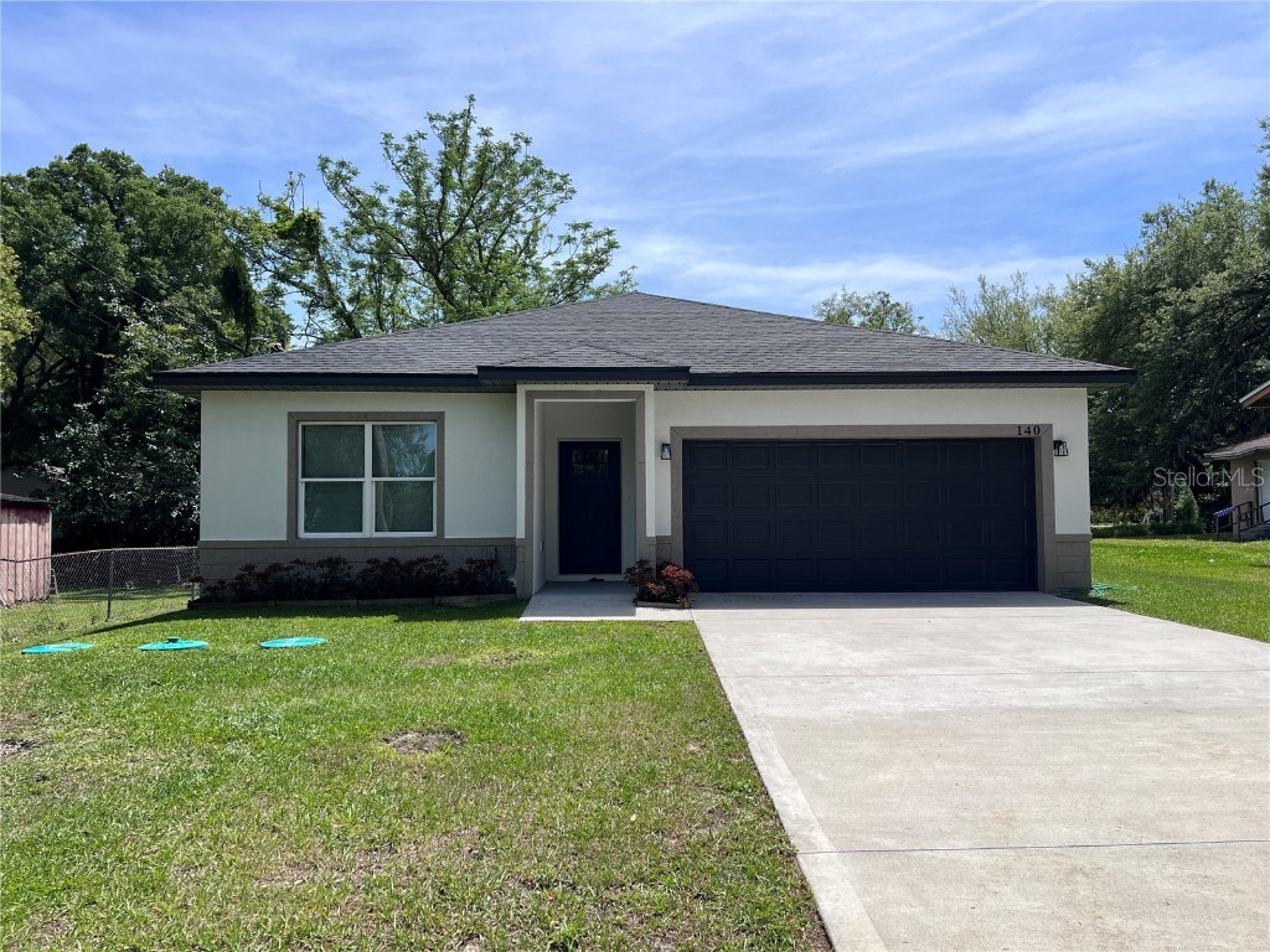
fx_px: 954
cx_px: 635
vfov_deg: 53.1
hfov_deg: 67.3
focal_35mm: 26
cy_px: 476
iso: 50
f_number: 1.5
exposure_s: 1/3704
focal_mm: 5.7
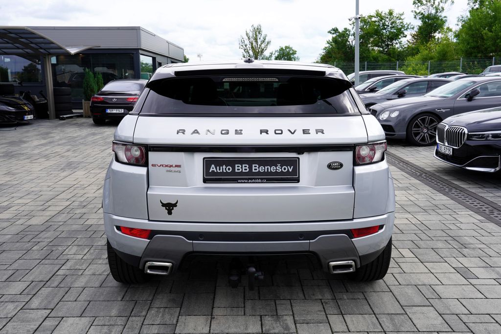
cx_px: 250
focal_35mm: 33
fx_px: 459
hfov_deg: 57.2
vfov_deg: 40.0
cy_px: 167
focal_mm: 33
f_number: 9
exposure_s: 1/125
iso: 100
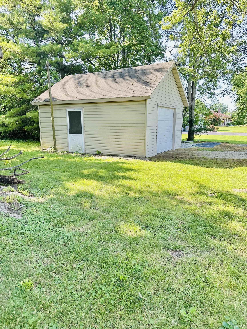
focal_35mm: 24
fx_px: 228
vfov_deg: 71.6
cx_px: 124
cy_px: 164
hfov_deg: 56.8
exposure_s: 1/516
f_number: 1.78
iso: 80
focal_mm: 6.86
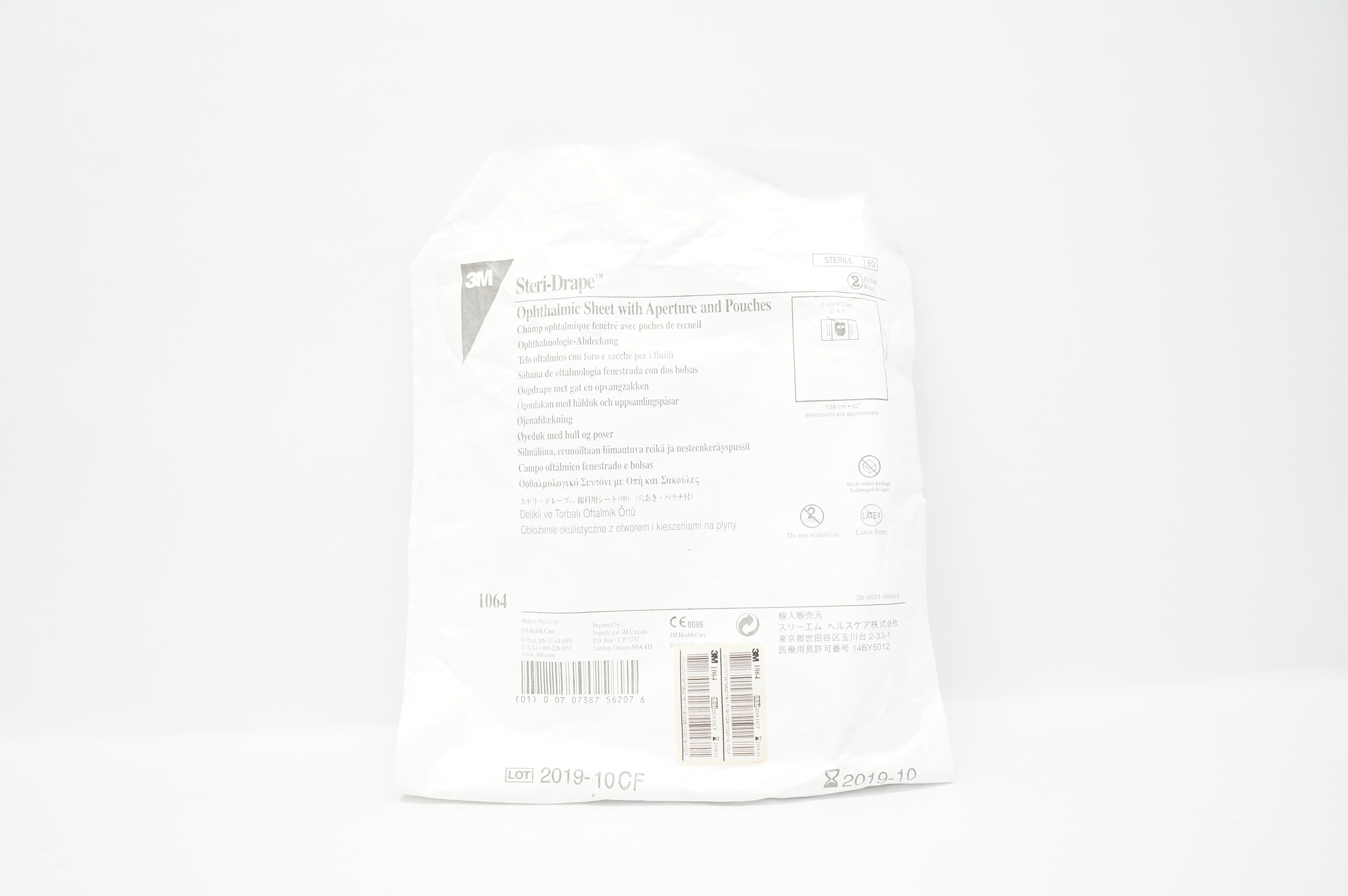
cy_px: 448
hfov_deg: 67.4
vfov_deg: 47.8
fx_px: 1010
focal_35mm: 27
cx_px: 674
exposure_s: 1/80
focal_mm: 18
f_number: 5
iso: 800
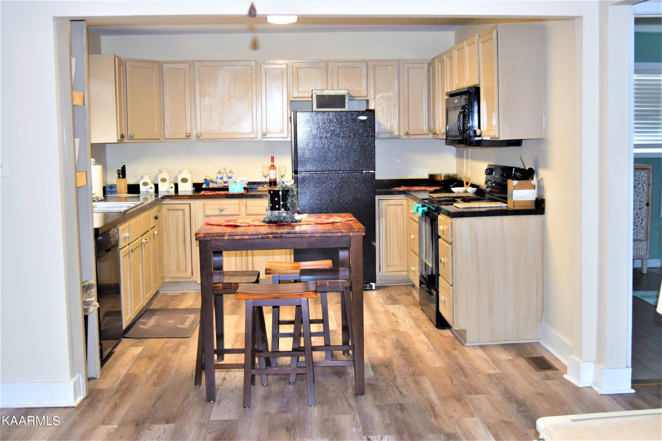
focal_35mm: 44
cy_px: 220
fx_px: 800
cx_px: 331
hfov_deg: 45.0
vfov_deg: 30.8
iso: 800
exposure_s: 1/100
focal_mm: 29
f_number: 5
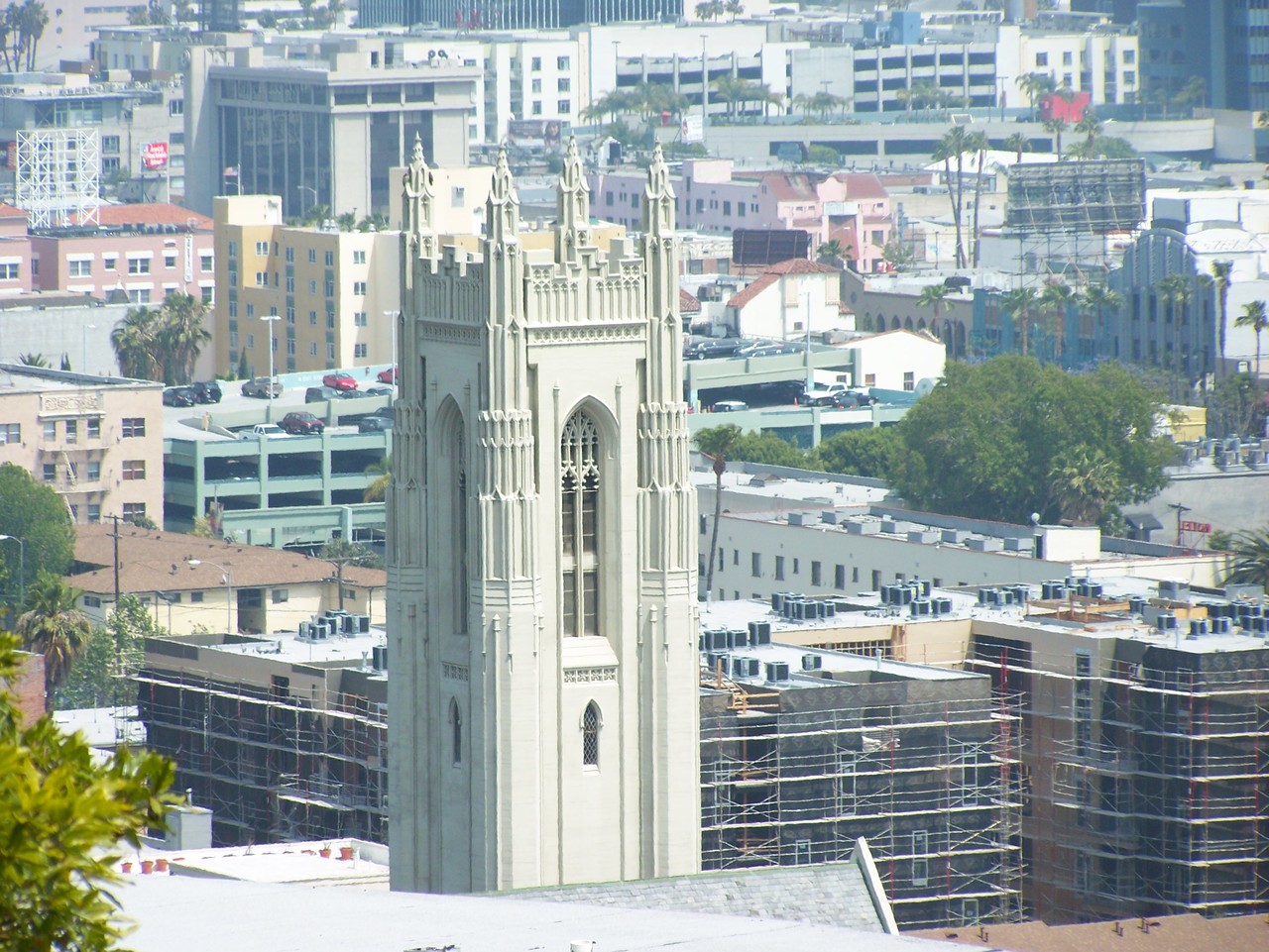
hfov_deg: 7.4
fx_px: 9828
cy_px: 476
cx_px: 634
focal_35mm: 268
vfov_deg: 5.5
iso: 80
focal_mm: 44.4
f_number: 3.3
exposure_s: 1/1000
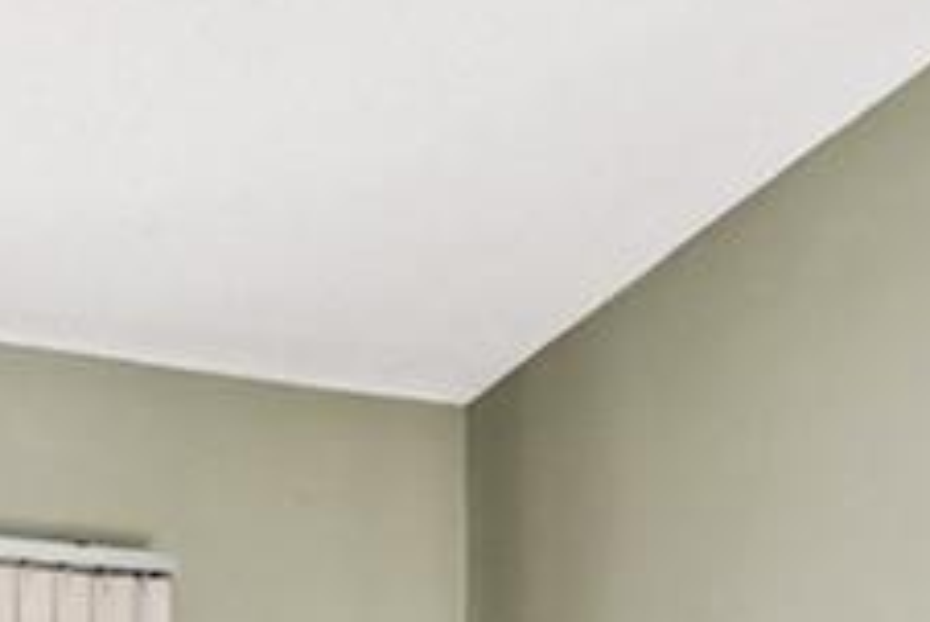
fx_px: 2740
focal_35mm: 106
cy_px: 1055
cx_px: 580
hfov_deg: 19.2
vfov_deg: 12.1
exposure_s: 1/6
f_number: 7.1
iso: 100
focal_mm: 10
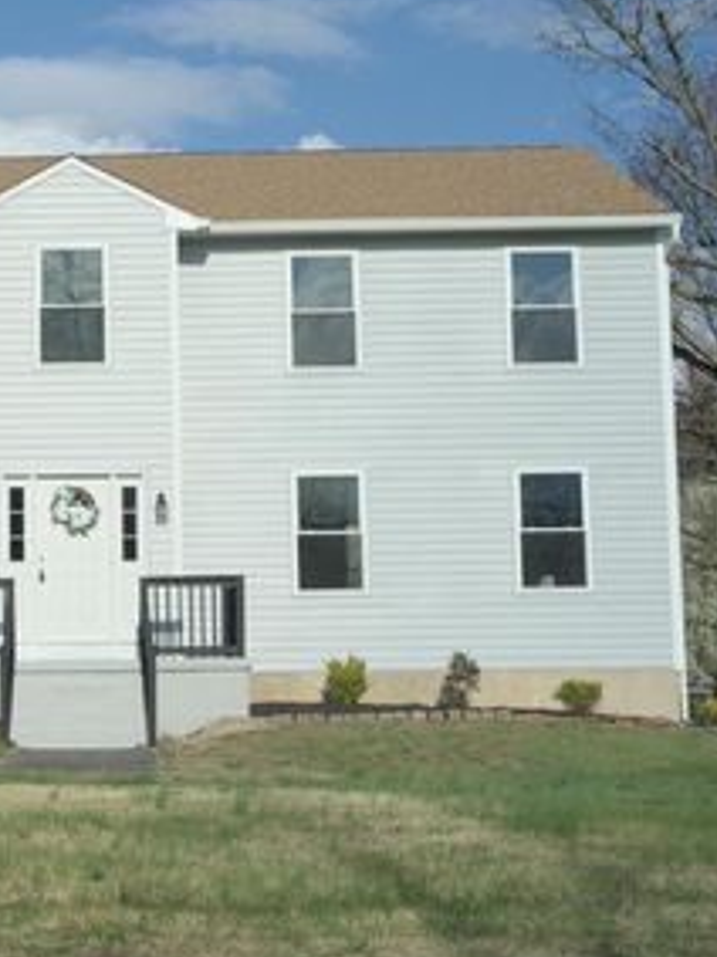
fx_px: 2349
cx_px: -108
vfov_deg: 23.0
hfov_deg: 16.7
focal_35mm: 85
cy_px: 457
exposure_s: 1/200
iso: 40
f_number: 8
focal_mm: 50
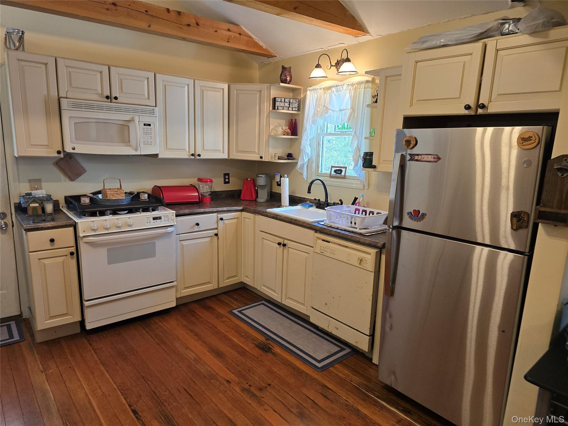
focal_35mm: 23
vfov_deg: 58.9
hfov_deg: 73.9
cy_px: 213
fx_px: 377
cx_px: 284
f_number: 1.7
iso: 250
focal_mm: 6.3
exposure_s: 1/120
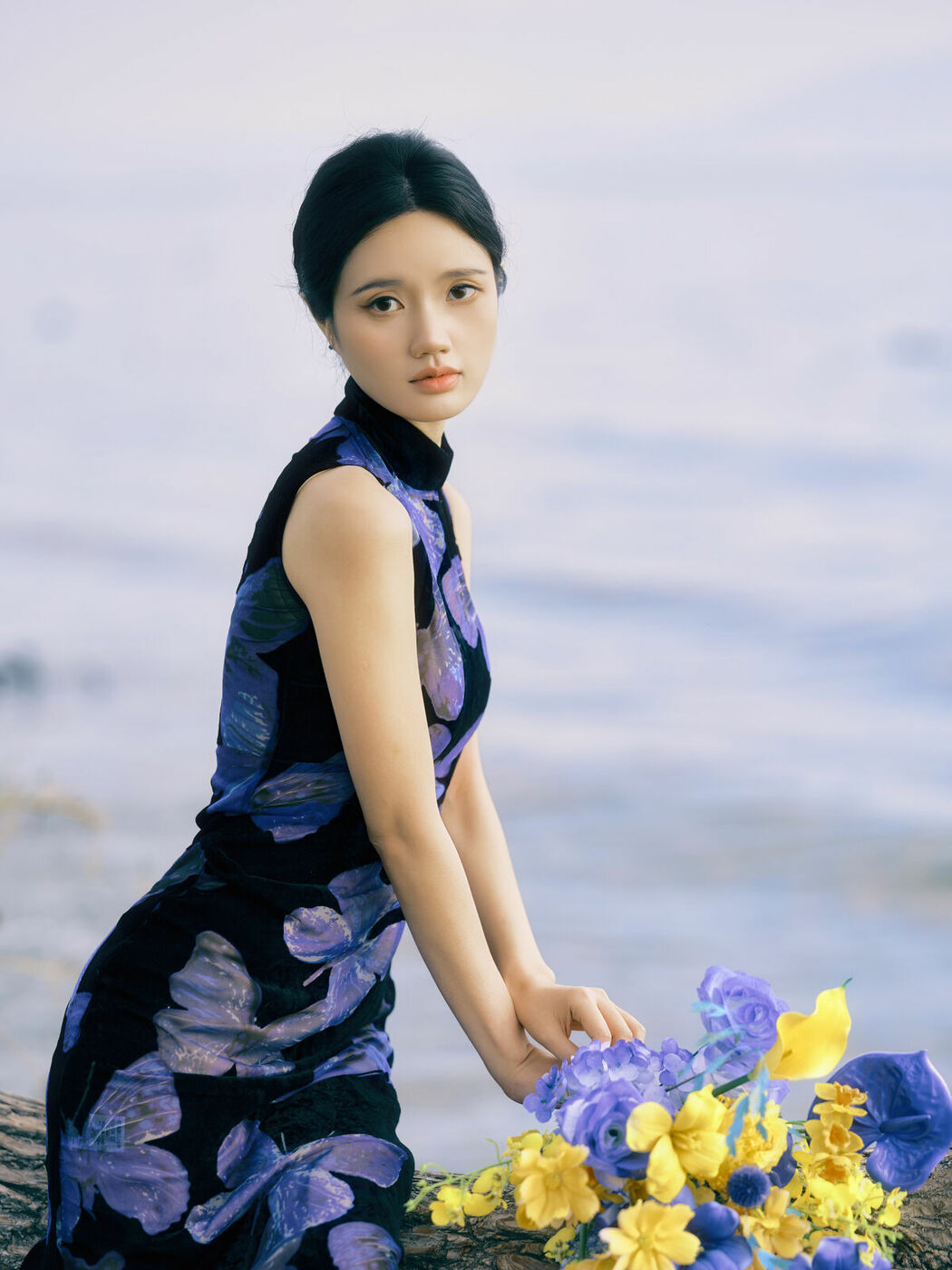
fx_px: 3190
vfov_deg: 22.5
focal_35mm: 87
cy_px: 635
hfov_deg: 17.0
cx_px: 476
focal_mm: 110
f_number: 2.5
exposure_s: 1/1250
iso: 100
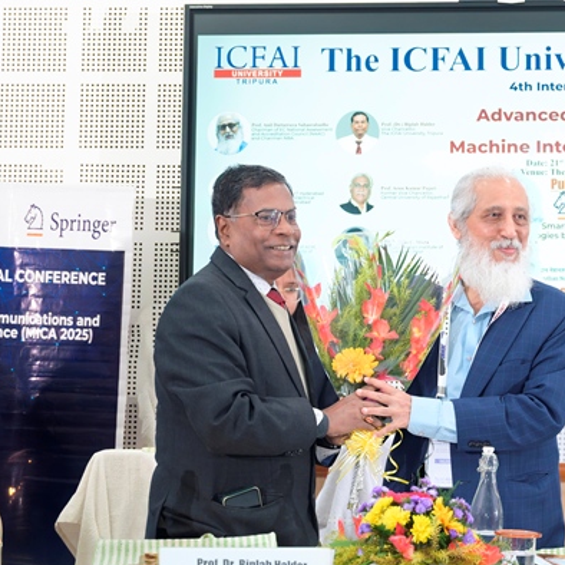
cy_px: 285
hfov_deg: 25.9
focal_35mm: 66
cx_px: 404
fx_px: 1219
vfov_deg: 26.1
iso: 1000
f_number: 5
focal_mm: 34
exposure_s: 1/100
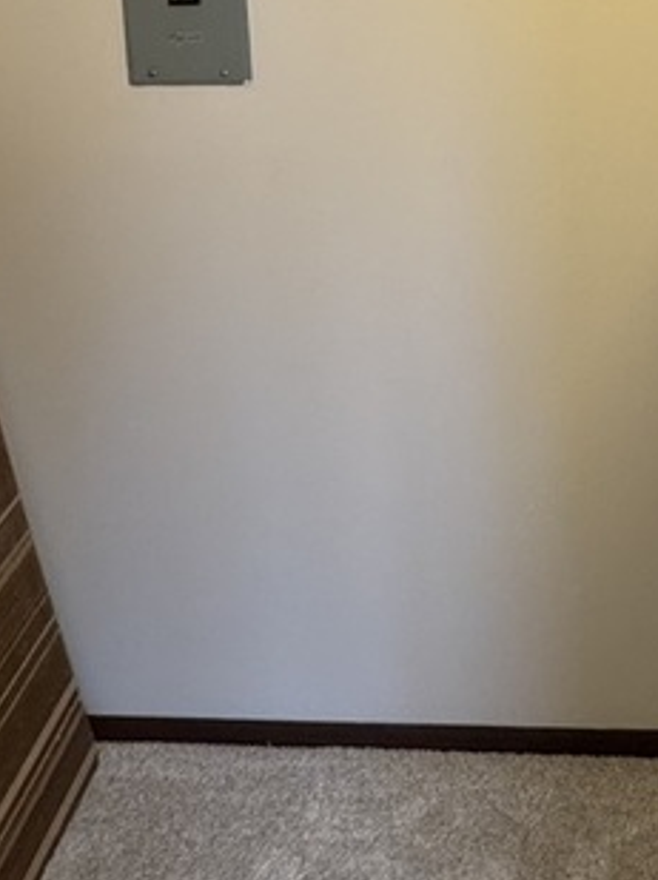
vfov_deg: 36.1
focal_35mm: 49
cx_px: 439
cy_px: 60
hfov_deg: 29.4
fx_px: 1244
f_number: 2.2
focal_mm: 2.22
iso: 320
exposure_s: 1/60
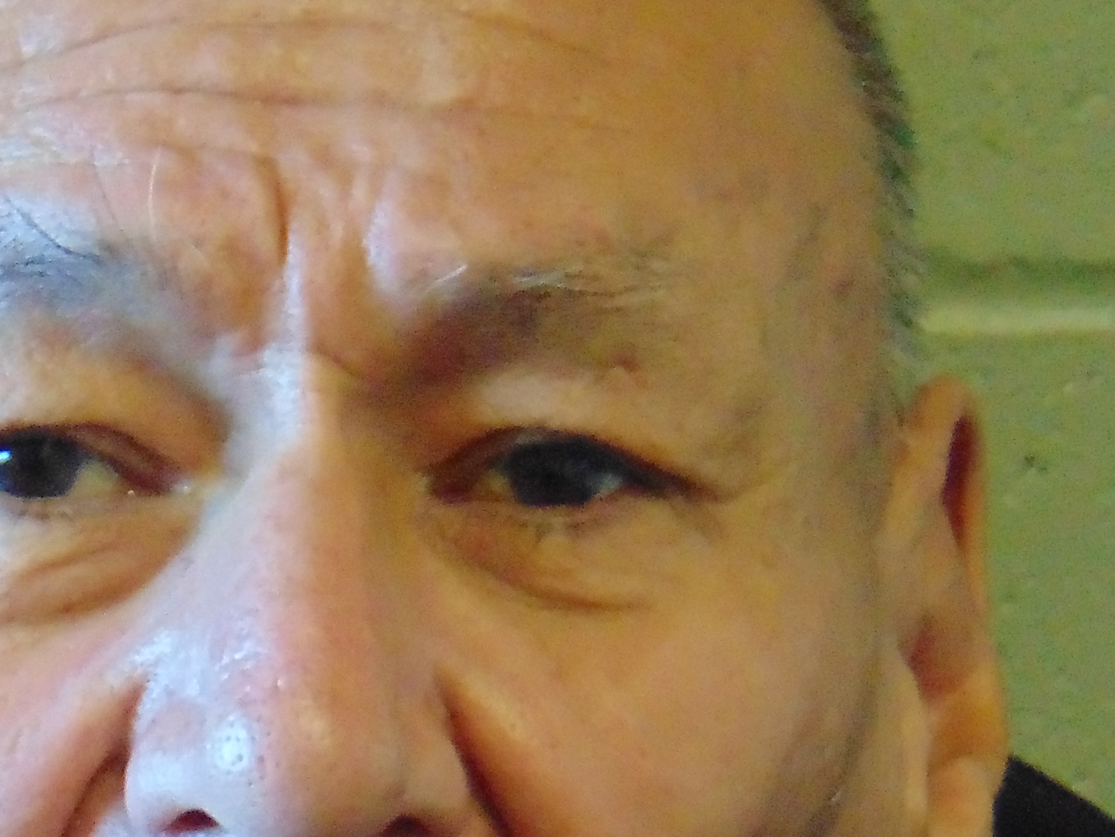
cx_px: 284
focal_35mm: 358
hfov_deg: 5.5
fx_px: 11533
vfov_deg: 4.2
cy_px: 633
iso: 800
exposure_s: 1/40
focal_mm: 23.9
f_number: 4
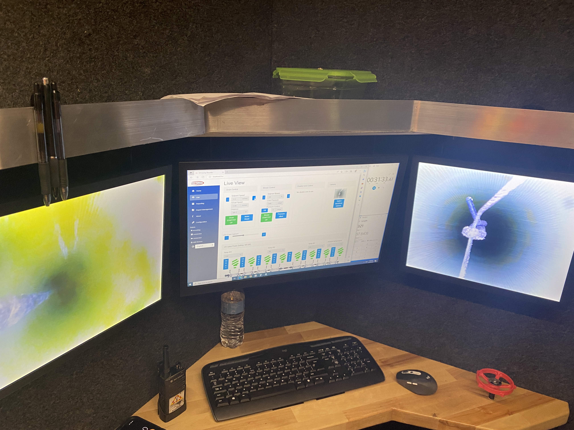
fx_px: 431
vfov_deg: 53.1
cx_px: 287
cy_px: 215
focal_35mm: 26
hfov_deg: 67.3
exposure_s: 1/58
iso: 200
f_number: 1.8
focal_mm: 4.25
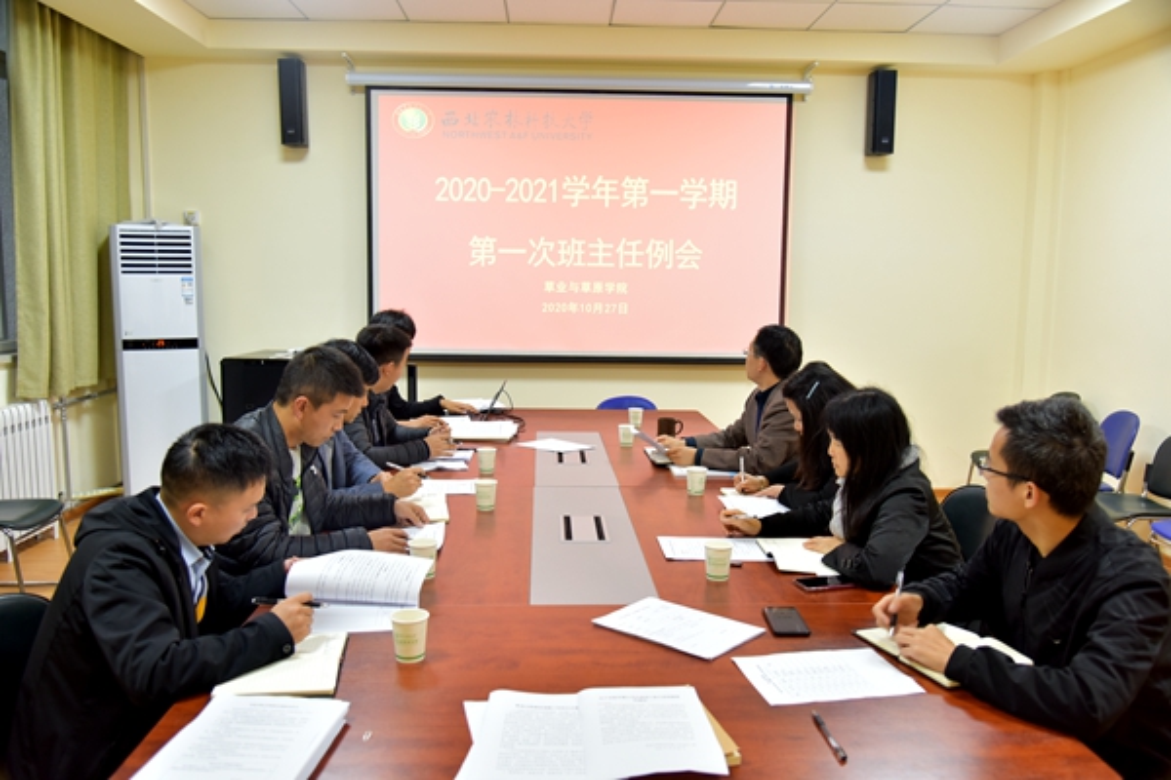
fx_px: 911
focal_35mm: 28
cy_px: 390
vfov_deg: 46.4
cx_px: 586
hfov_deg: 65.5
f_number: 4
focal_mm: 28
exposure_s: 1/30
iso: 720
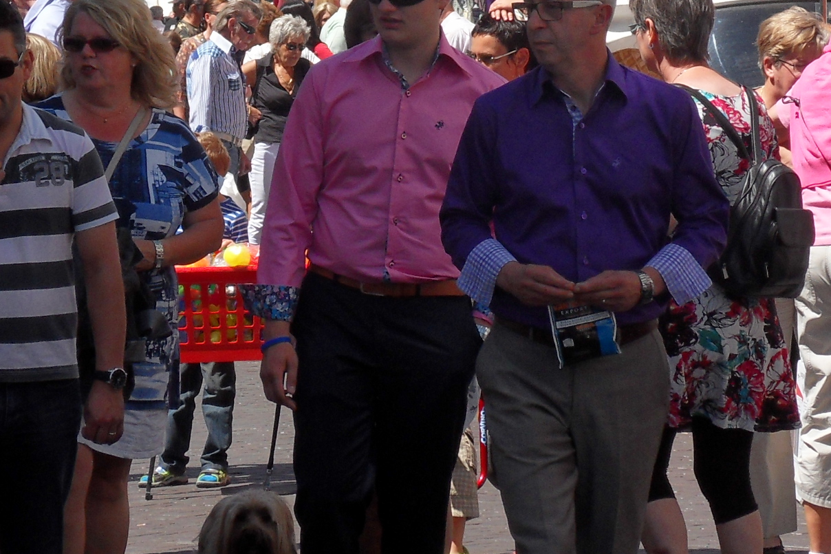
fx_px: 6439
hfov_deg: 7.4
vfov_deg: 4.9
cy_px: 120
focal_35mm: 279
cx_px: 330
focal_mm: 22.5
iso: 80
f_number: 5.8
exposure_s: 1/350
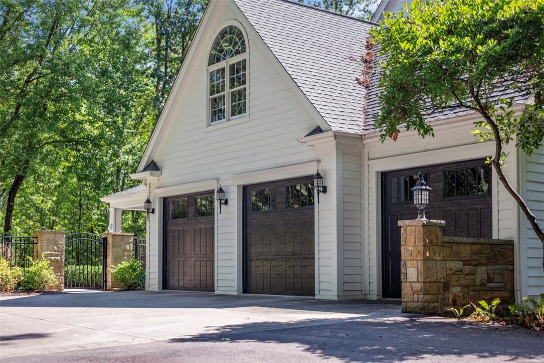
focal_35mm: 50
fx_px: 756
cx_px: 272
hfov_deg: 39.6
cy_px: 182
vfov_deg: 27.0
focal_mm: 50
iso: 400
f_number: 1.8
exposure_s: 1/6400
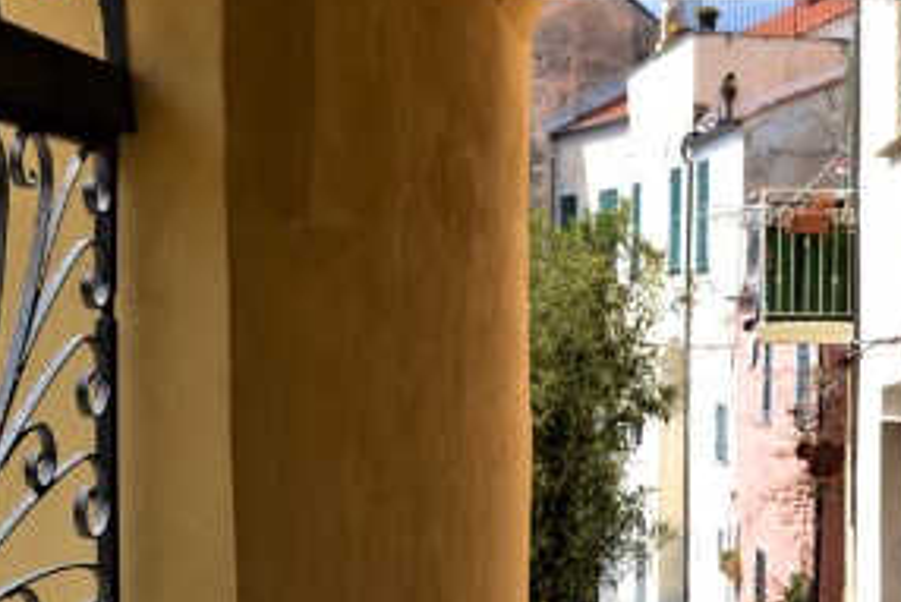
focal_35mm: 68
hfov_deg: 28.7
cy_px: 460
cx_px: 769
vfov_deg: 19.9
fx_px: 1703
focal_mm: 18
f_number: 5.6
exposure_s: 1/125
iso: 100
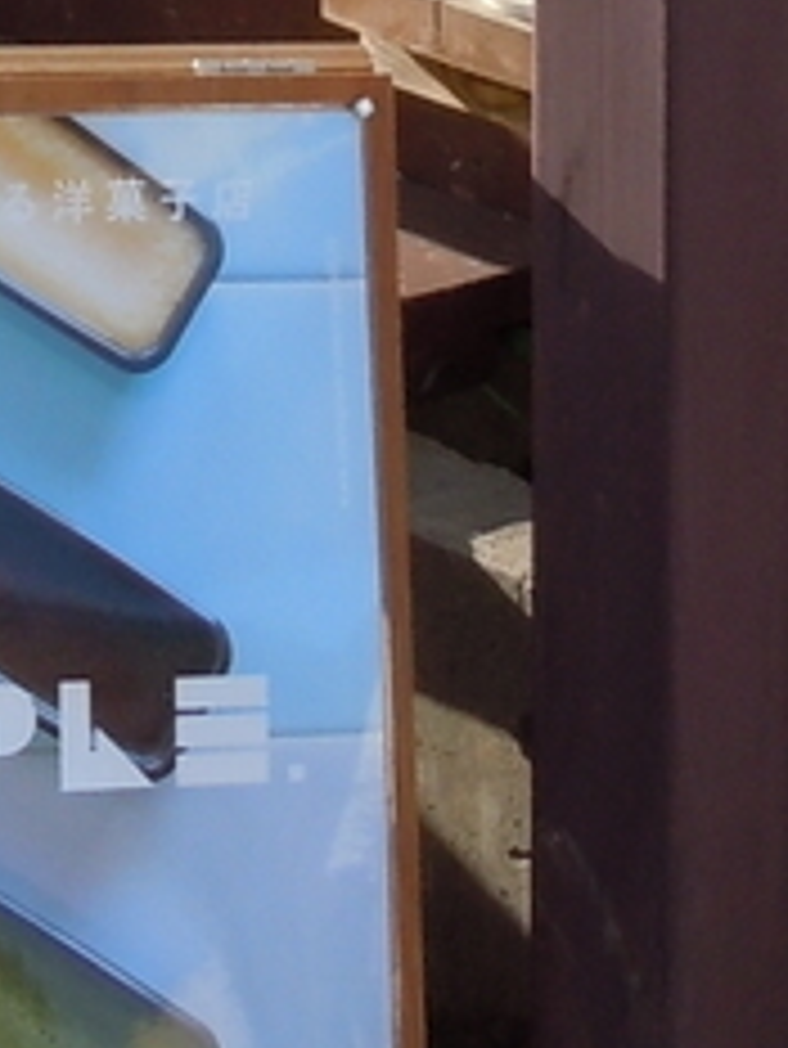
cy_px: -1192
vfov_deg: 10.5
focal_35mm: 170
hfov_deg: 8.7
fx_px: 5155
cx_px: -32
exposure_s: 1/400
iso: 100
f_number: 4
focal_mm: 5.9
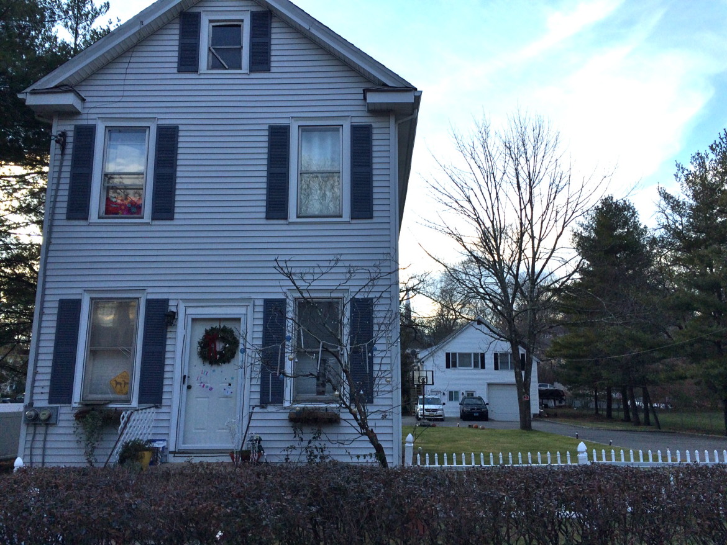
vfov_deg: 48.2
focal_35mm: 29
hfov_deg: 61.6
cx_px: 364
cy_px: 272
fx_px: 609
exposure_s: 1/1642
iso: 32
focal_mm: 4.15
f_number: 2.2
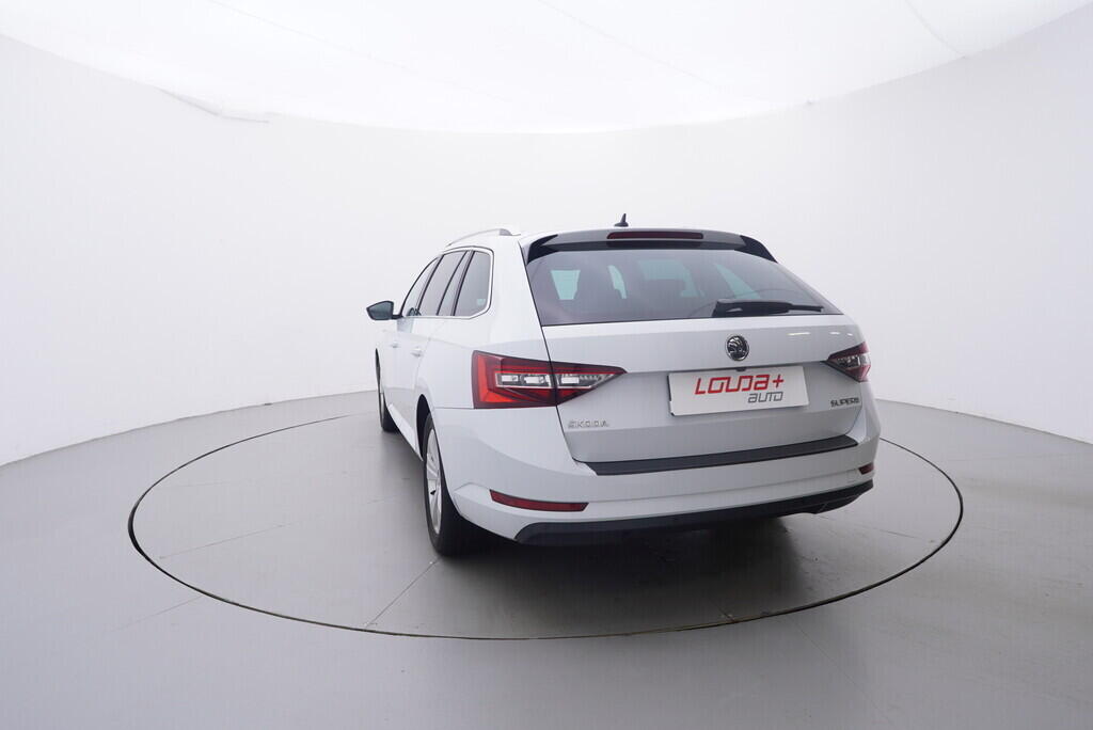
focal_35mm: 22
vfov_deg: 56.2
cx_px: 546
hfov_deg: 77.3
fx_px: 683
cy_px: 365
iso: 200
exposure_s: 1/80
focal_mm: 15
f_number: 5
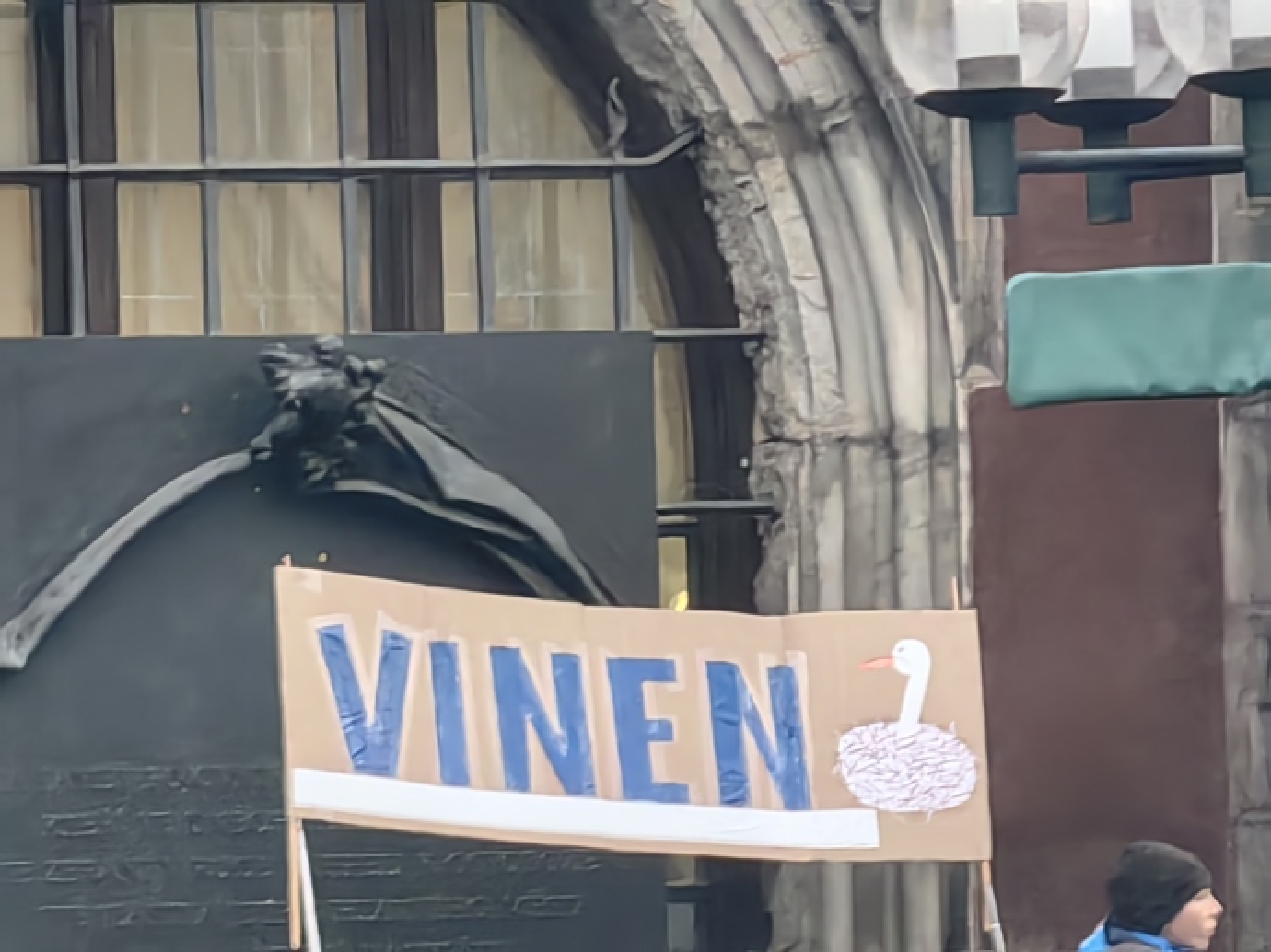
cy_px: 476
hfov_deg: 3.4
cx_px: 636
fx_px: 21582
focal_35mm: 588
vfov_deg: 2.5
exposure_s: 1/33.3
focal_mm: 16.85
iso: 320
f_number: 3.5
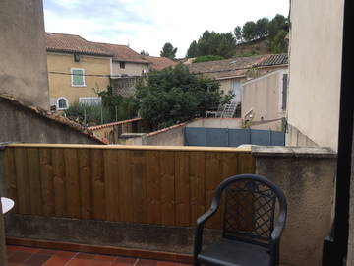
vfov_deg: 48.2
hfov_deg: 61.7
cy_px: 133
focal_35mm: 29
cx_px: 177
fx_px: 297
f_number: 2.2
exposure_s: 1/184
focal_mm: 4.15
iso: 32
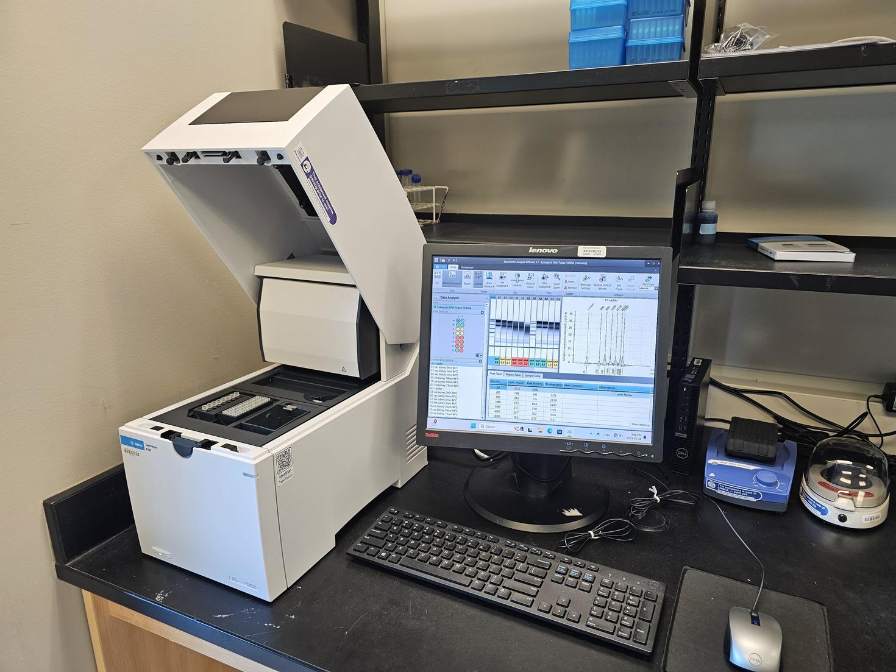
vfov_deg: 58.9
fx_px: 595
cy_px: 336
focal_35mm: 23
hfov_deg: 73.9
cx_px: 448
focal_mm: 6.3
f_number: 1.7
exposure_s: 1/53
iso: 100
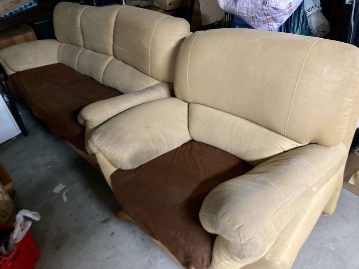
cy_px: 134
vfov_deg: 49.7
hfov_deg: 63.4
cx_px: 180
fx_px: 290
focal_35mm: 28
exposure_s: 1/25
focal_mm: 3.99
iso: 640
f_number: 1.8
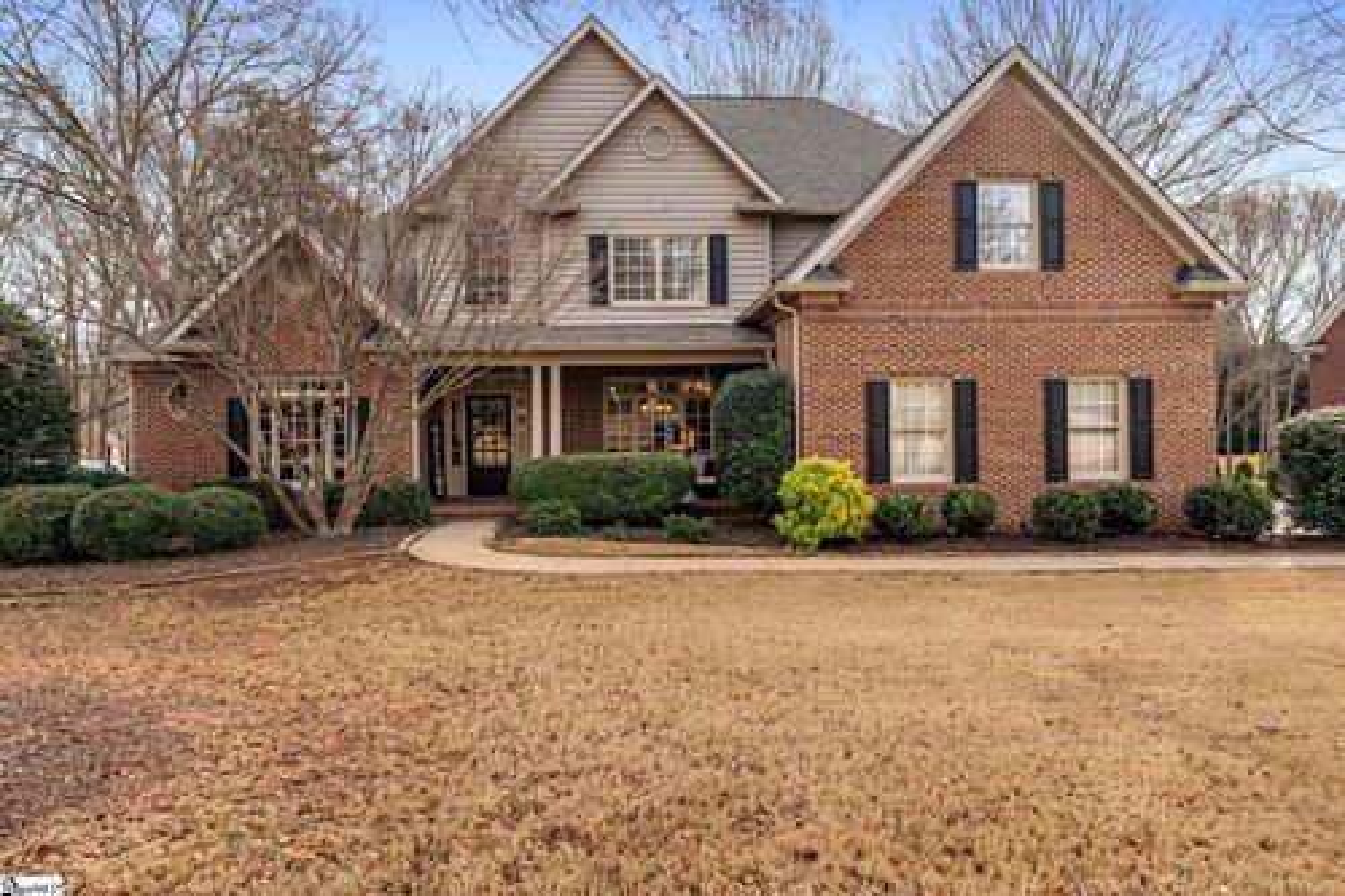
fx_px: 896
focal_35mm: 24
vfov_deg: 53.1
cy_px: 448
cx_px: 672
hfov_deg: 73.8
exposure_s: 1/60
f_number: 6.3
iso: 100
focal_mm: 24
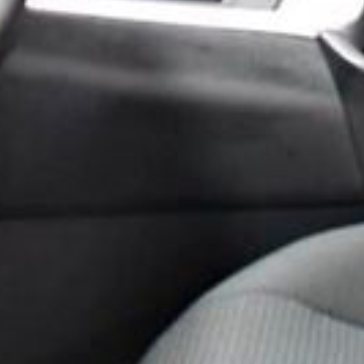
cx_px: 441
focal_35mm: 236
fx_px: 2808
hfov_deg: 7.4
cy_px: -508
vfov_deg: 7.0
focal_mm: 24
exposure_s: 1/160
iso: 2500
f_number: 3.5
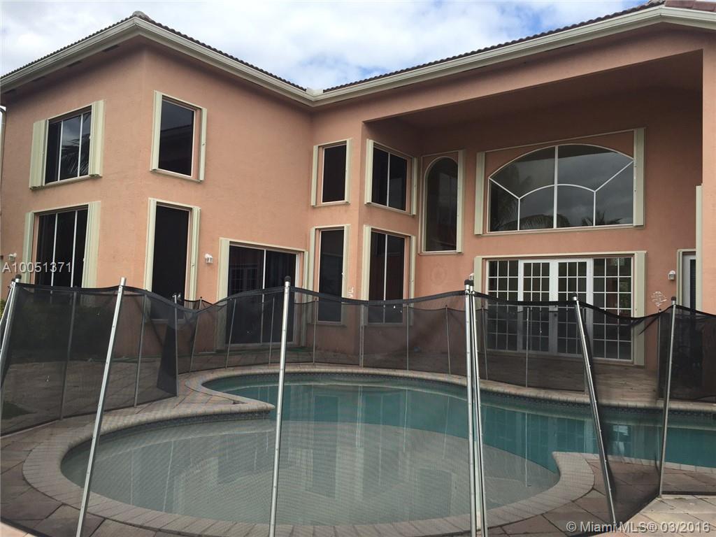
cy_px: 268
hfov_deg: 61.7
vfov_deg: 48.2
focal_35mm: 29
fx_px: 600
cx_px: 358
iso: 32
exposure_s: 1/1068
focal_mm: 4.15
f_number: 2.2
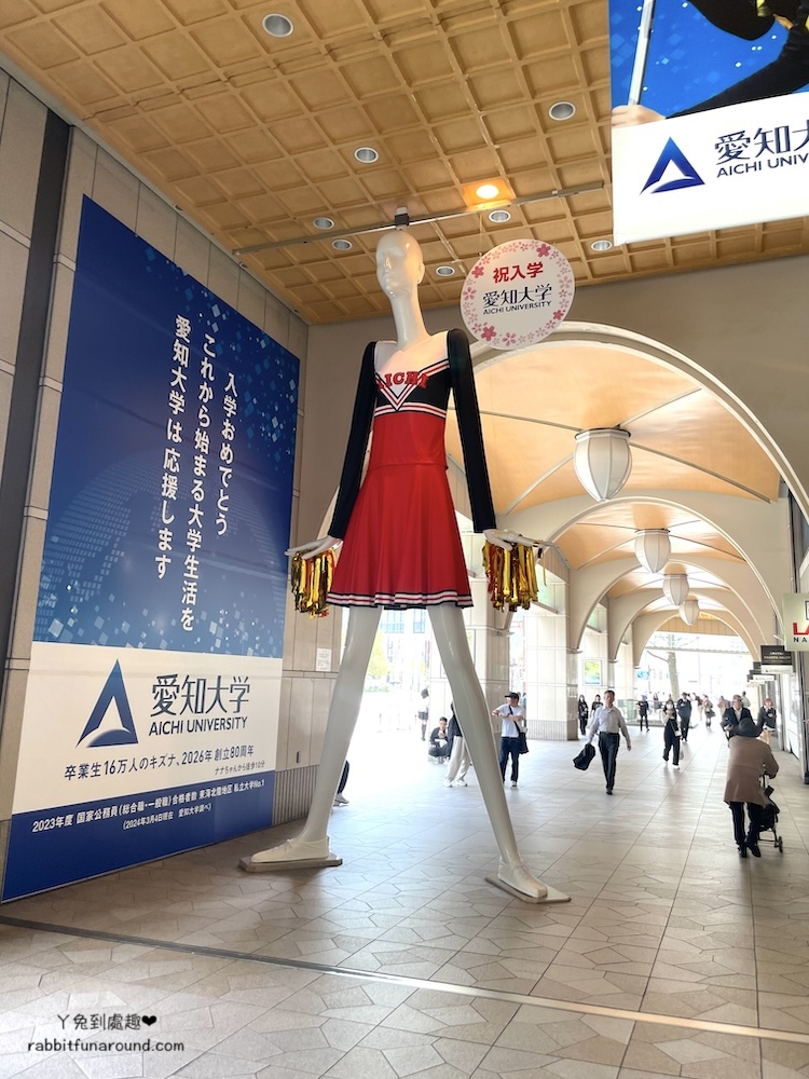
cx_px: 404
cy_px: 540
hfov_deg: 53.1
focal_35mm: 26
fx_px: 810
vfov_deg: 67.3
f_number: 1.6
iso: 64
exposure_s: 1/120
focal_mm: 4.2
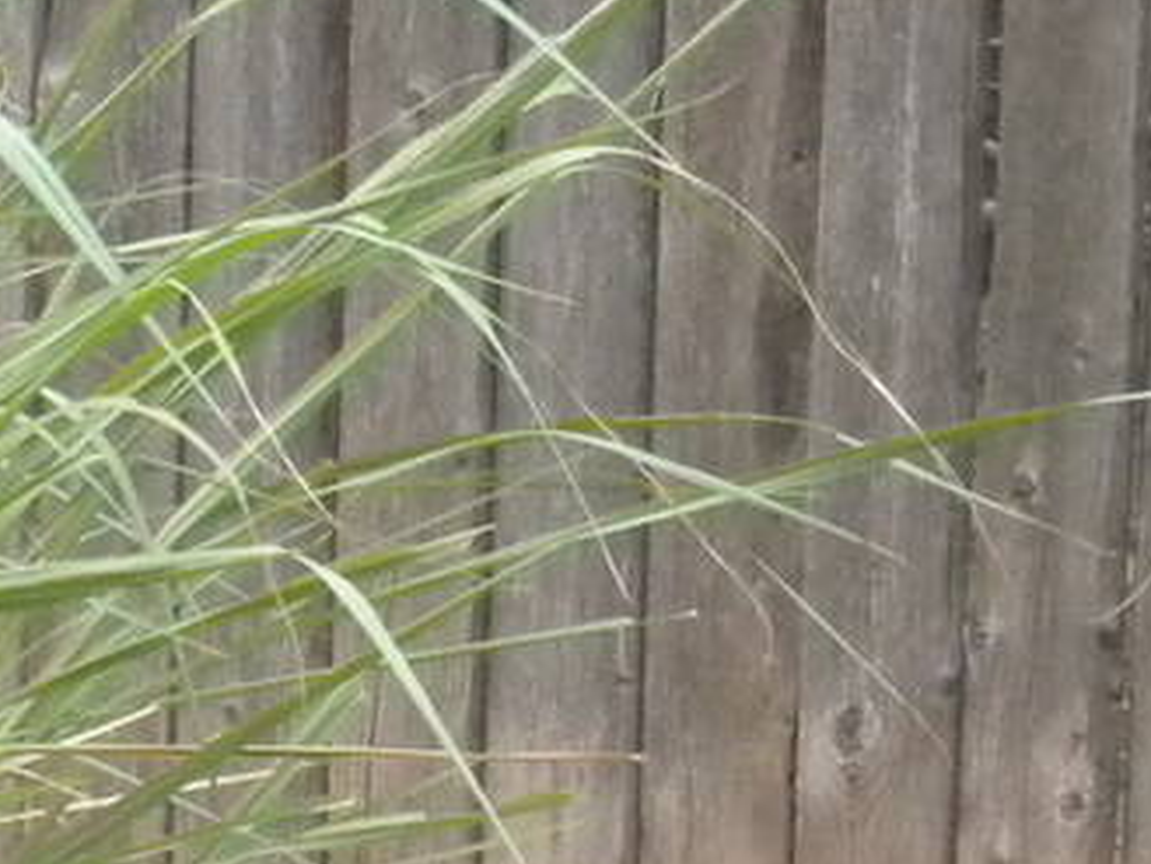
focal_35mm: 579
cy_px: 1214
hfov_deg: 3.4
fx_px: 19259
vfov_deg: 2.6
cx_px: -115
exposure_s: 1/310
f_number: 5.1
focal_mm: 21
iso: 400
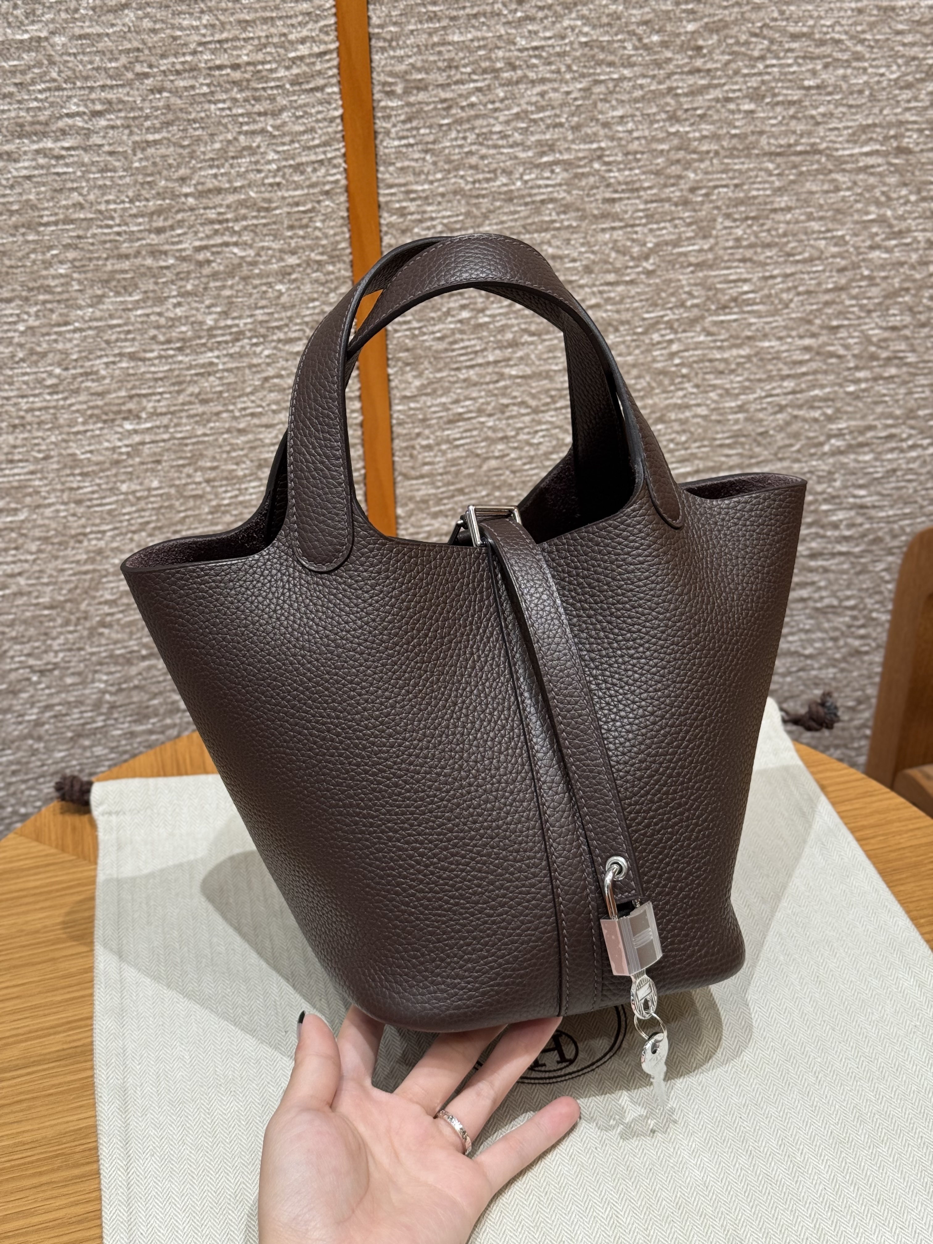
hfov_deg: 30.3
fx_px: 1725
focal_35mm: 48
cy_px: 622
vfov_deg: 39.7
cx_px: 466
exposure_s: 1/50
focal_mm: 6.76
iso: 64
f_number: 1.78
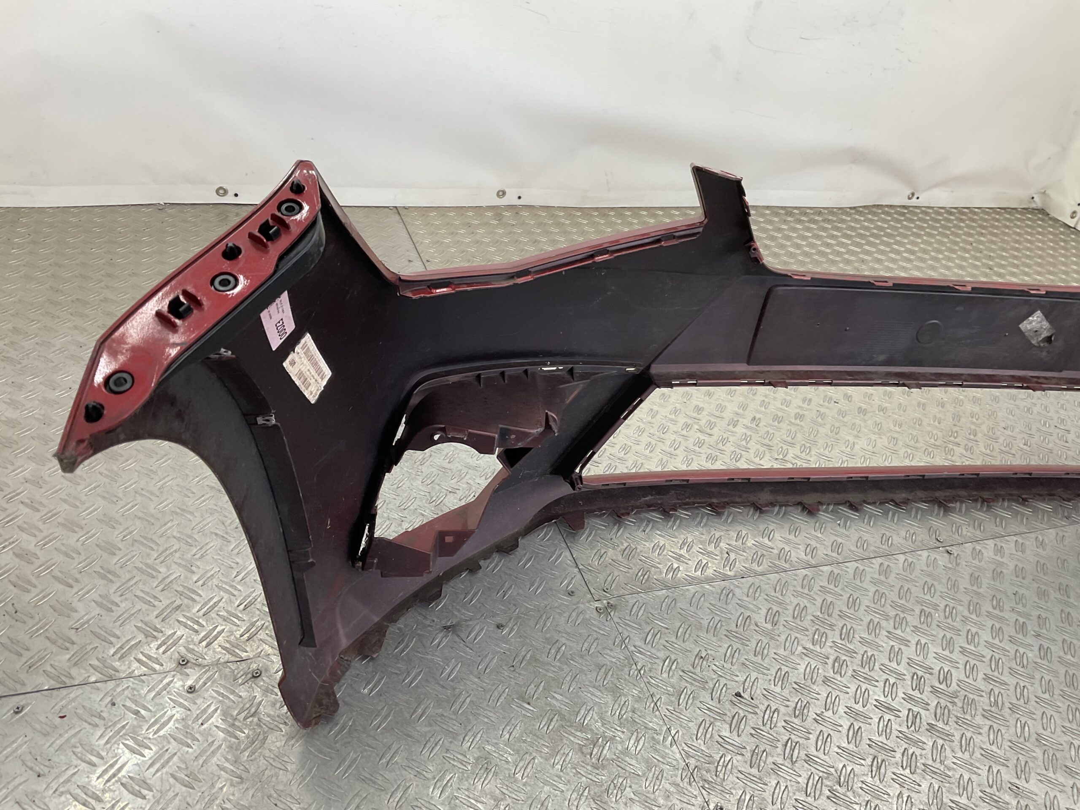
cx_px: 540
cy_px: 405
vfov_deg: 48.2
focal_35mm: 29
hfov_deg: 61.7
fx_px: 905
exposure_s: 1/100
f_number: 1.8
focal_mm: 3
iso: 25
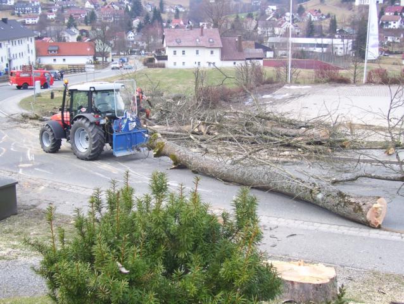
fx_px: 526
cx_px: 202
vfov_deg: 32.2
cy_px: 152
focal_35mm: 45
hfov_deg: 42.0
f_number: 3
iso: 80
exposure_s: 1/200
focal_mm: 7.6
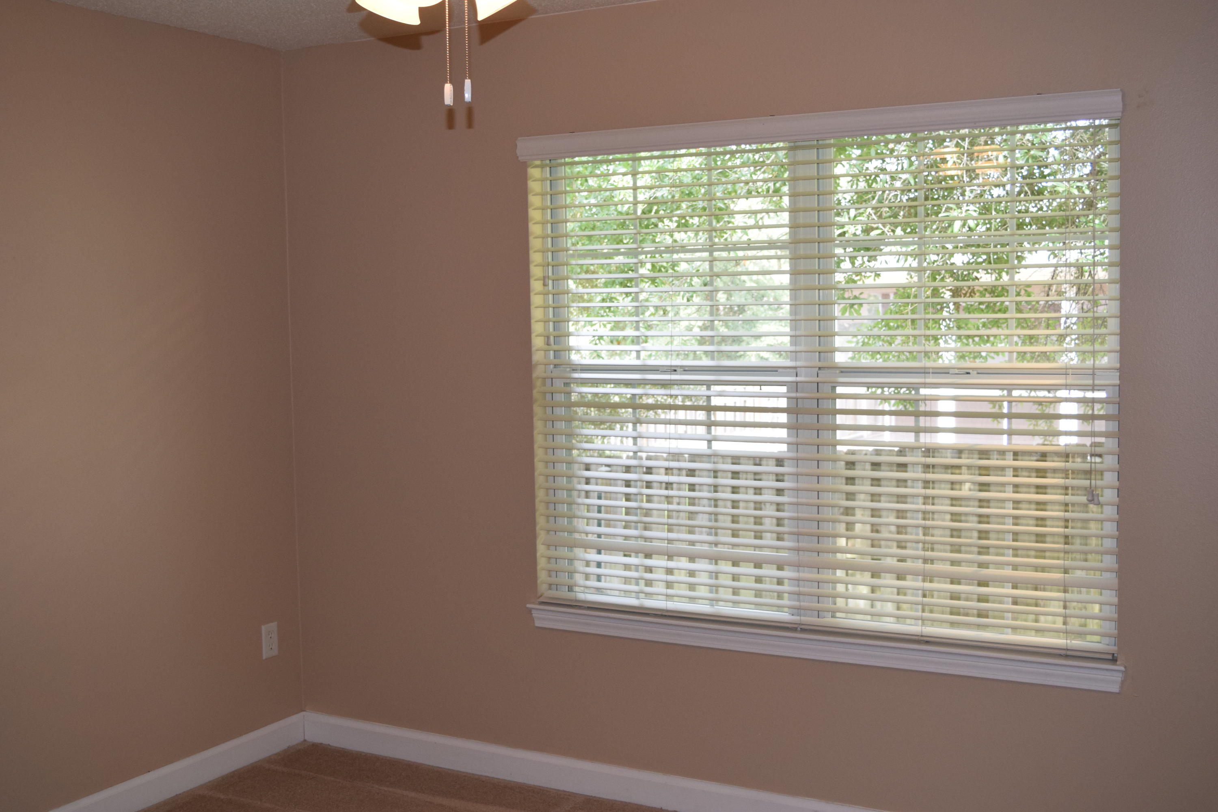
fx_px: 1370
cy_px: 406
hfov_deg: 47.9
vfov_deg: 33.0
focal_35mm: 40
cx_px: 609
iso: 800
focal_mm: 27
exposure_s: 1/125
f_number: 5.6
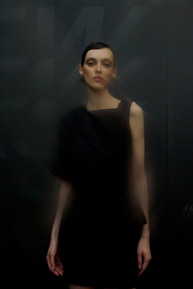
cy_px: 144
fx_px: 306
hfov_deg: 35.1
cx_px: 96
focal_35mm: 38
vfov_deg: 50.7
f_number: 7.1
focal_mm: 38
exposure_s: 1/200
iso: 2000
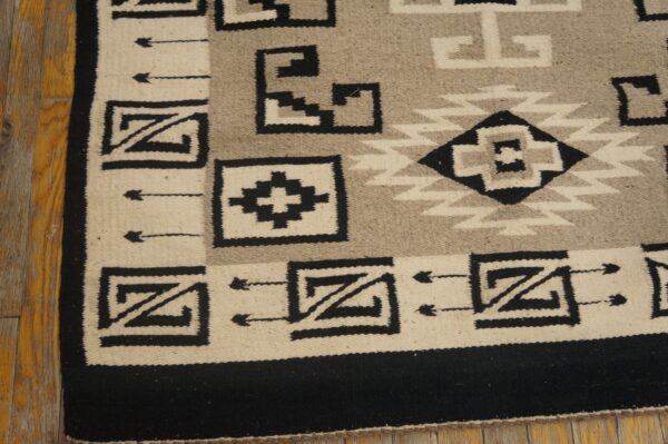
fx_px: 612
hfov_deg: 57.3
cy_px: 222
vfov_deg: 39.9
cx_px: 334
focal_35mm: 33
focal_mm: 22
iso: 800
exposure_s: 1/60
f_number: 4
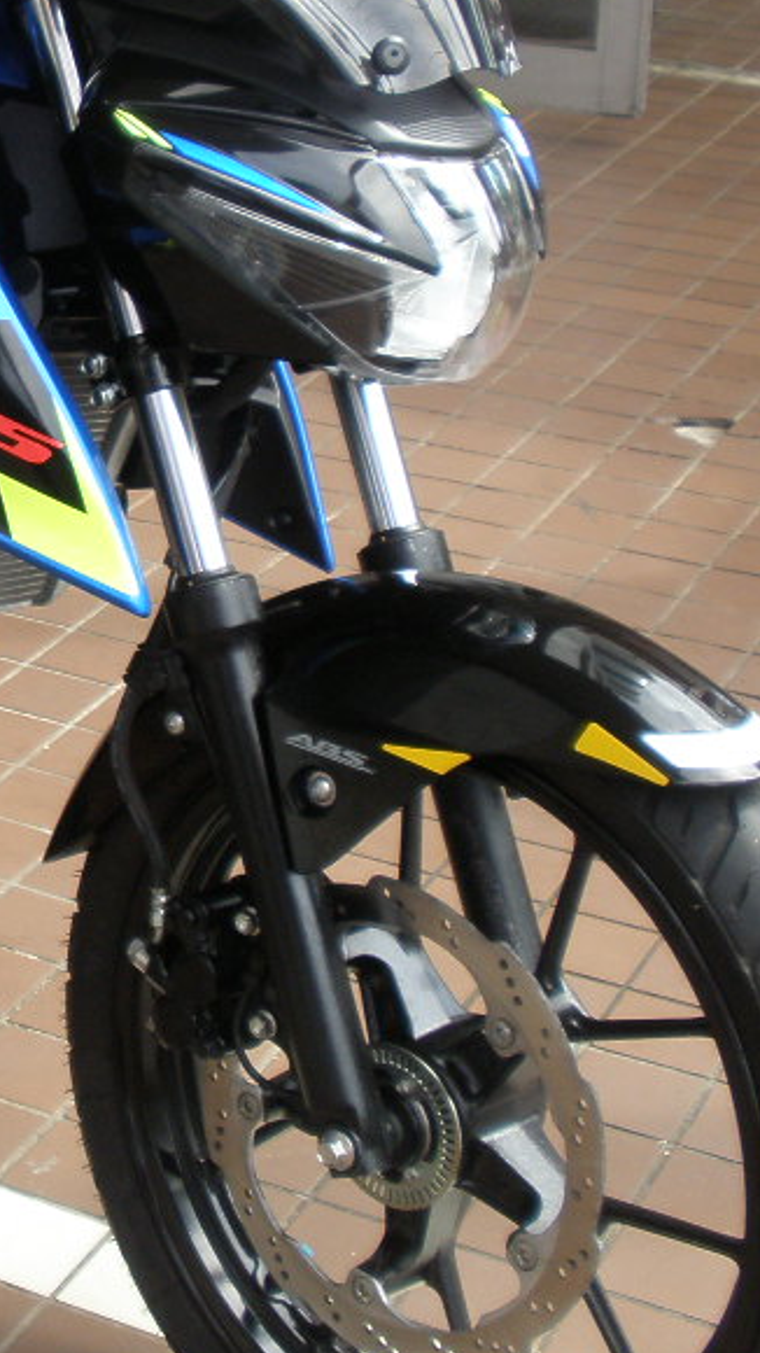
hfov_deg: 13.2
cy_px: 506
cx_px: -168
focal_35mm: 89
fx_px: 3190
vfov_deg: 23.9
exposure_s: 1/80
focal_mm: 6.6
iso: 64
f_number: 3.5
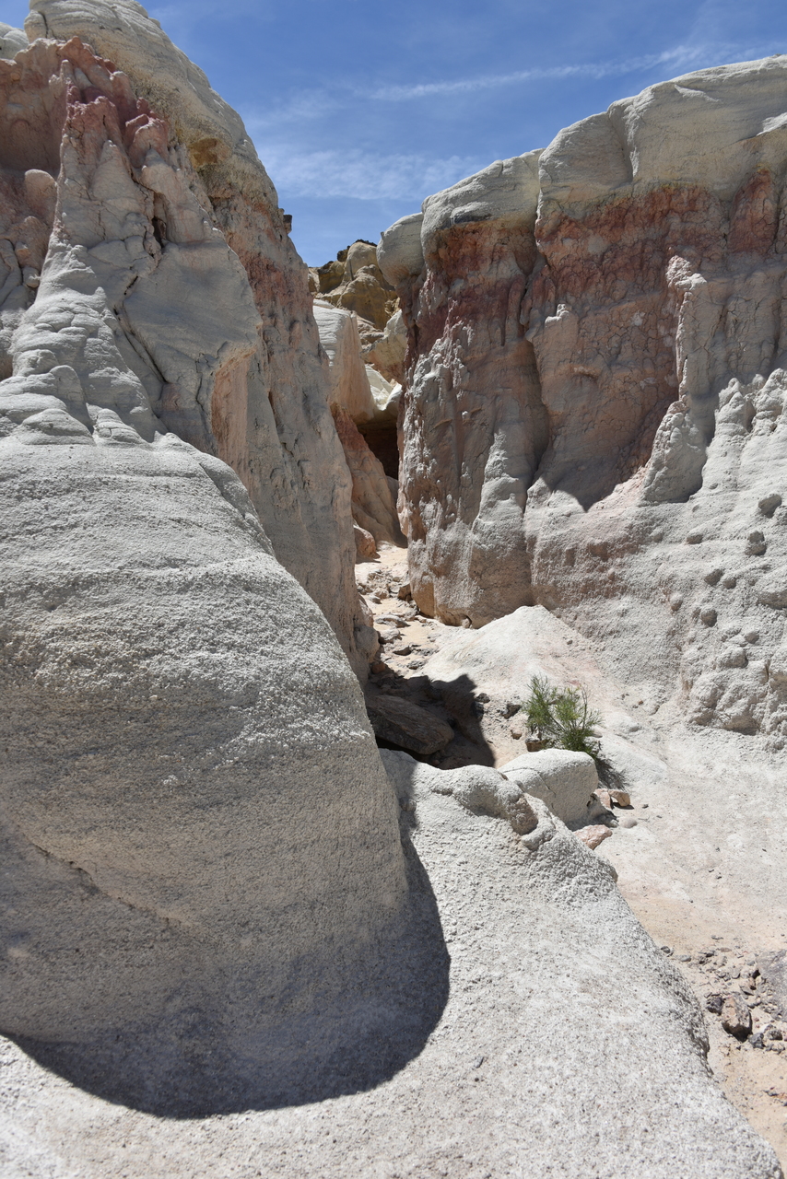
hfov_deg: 46.4
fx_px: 918
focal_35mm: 28
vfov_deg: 65.5
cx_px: 394
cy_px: 590
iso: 100
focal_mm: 28
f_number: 9
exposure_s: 1/320
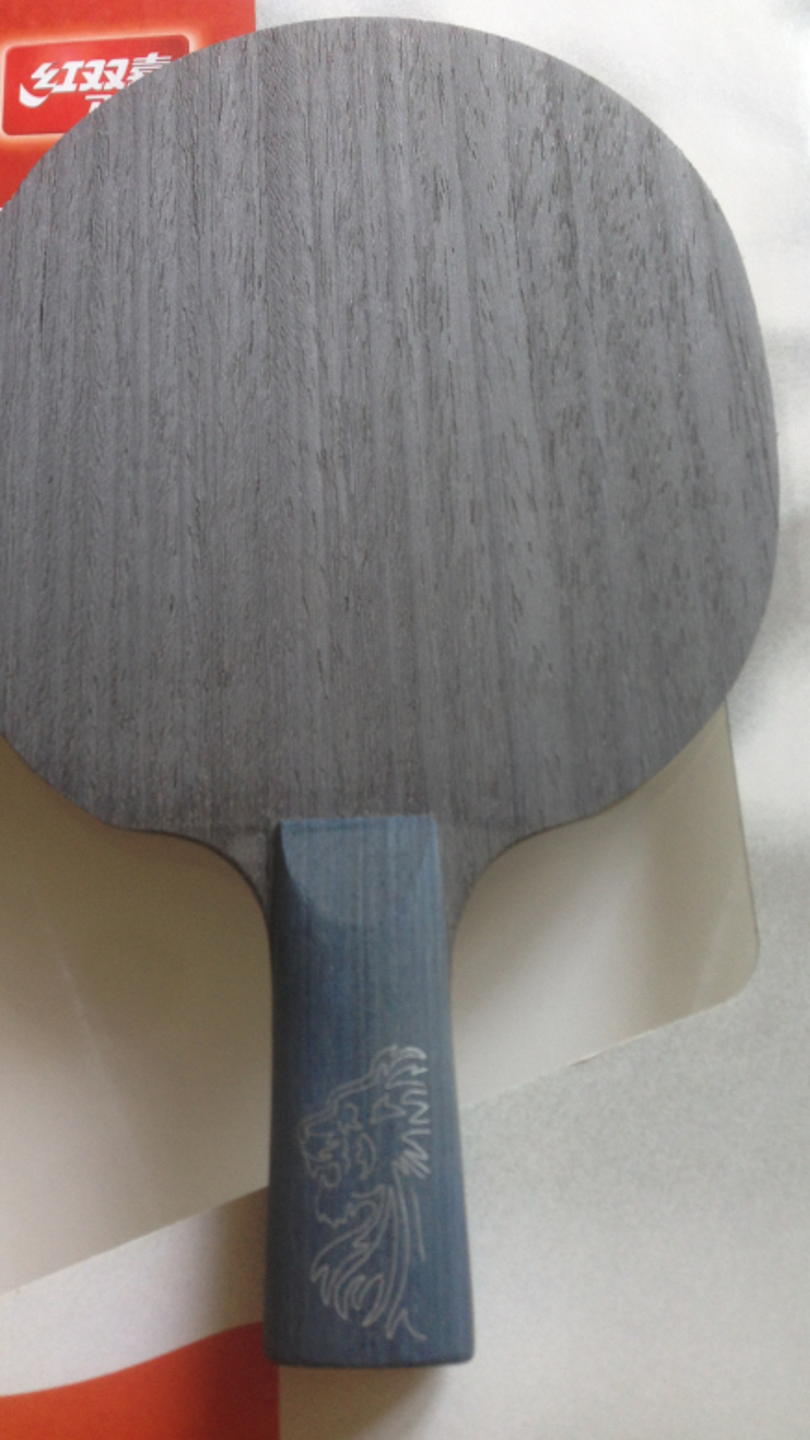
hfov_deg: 31.9
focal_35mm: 37
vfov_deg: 54.0
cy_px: 725
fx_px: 1413
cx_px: 310
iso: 64
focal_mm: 4.12
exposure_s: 1/20
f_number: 2.4
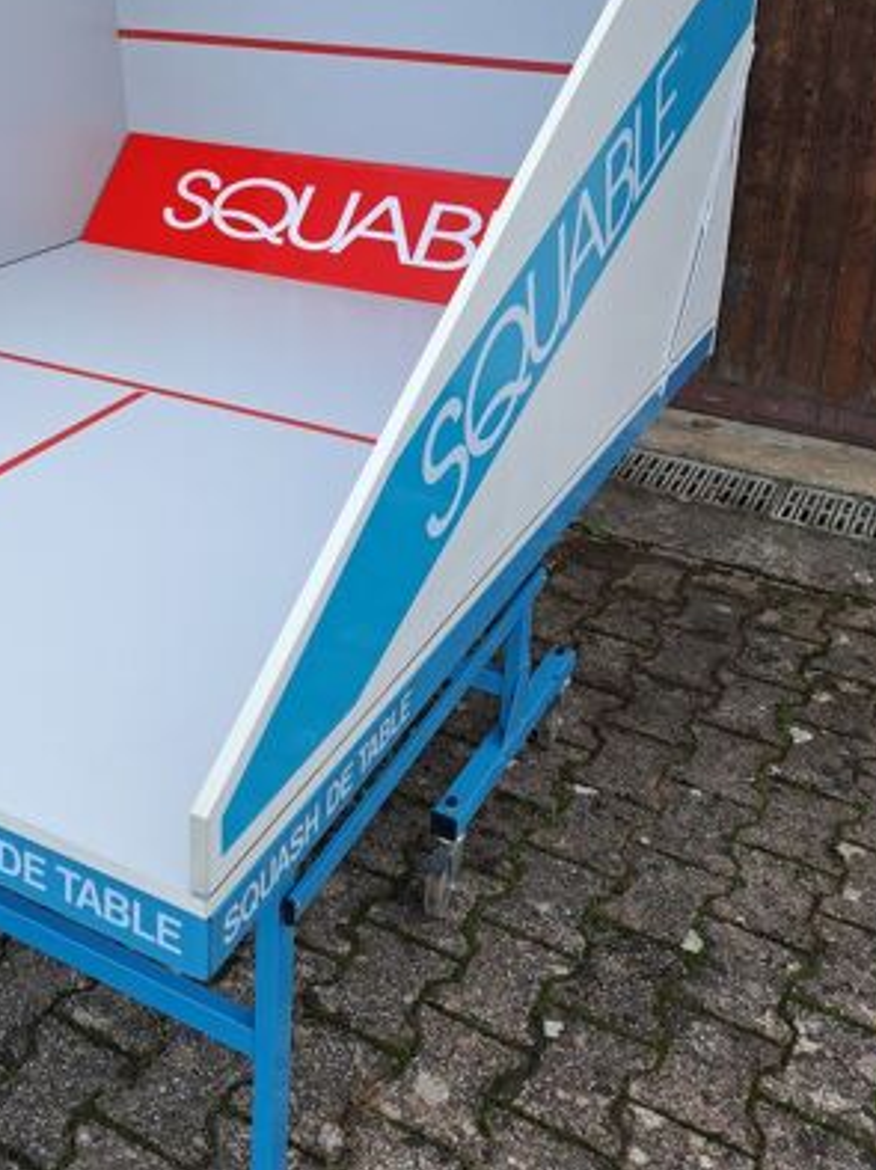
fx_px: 1317
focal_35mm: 39
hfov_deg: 35.9
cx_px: 208
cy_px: 339
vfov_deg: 46.7
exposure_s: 1/100
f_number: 1.8
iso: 50
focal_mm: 5.23
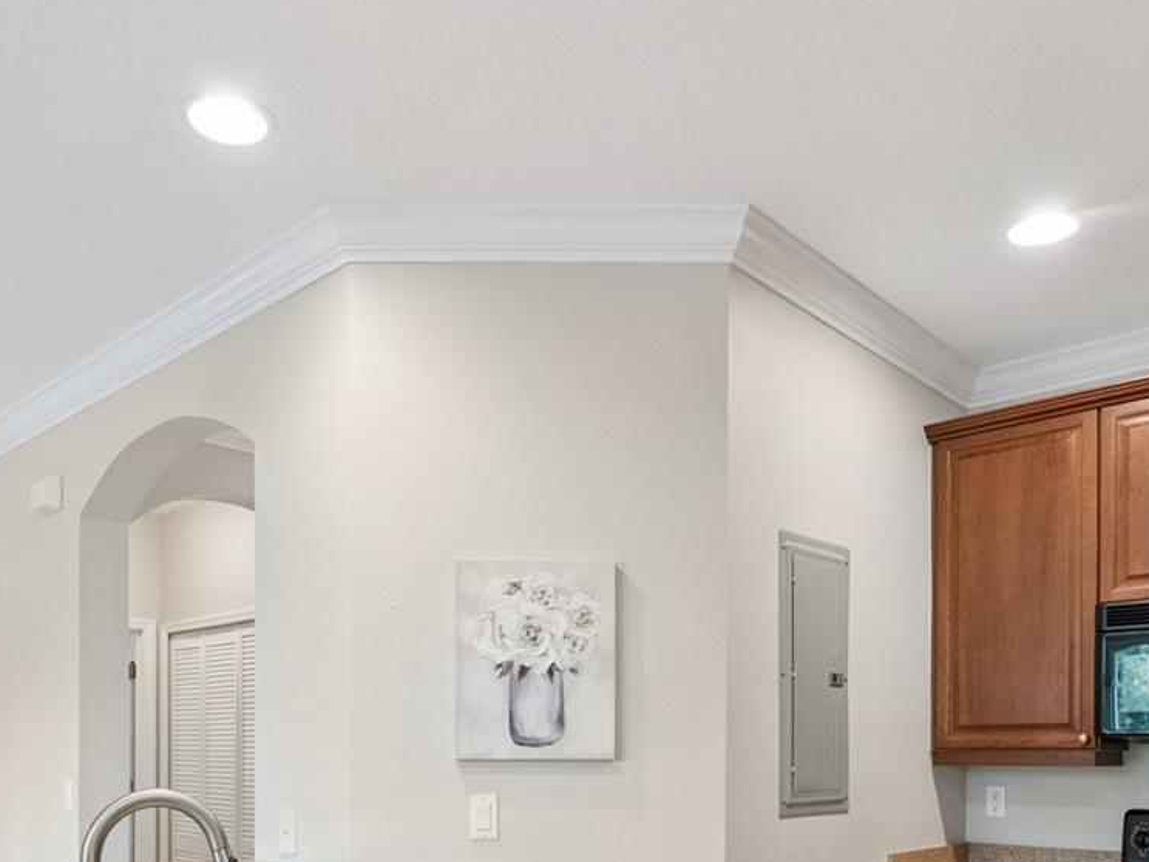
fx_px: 1029
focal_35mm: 31
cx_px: 551
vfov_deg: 42.4
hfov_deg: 58.3
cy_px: 743
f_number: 9
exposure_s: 1/4
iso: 200
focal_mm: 15
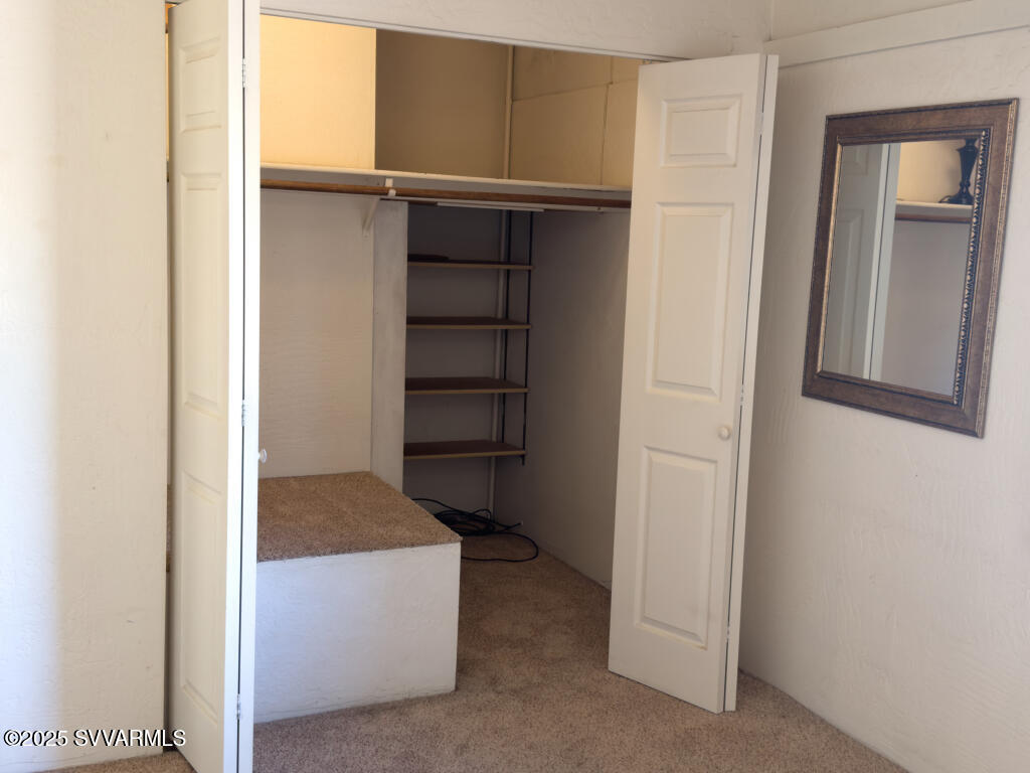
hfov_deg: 47.9
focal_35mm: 39
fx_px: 1160
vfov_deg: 36.8
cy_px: 386
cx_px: 515
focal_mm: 6.86
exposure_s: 1/60
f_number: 1.78
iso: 160
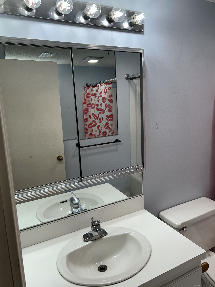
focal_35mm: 26
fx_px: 215
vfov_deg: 67.3
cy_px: 144
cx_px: 108
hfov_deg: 53.1
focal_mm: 5.7
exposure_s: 1/152
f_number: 1.5
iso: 40
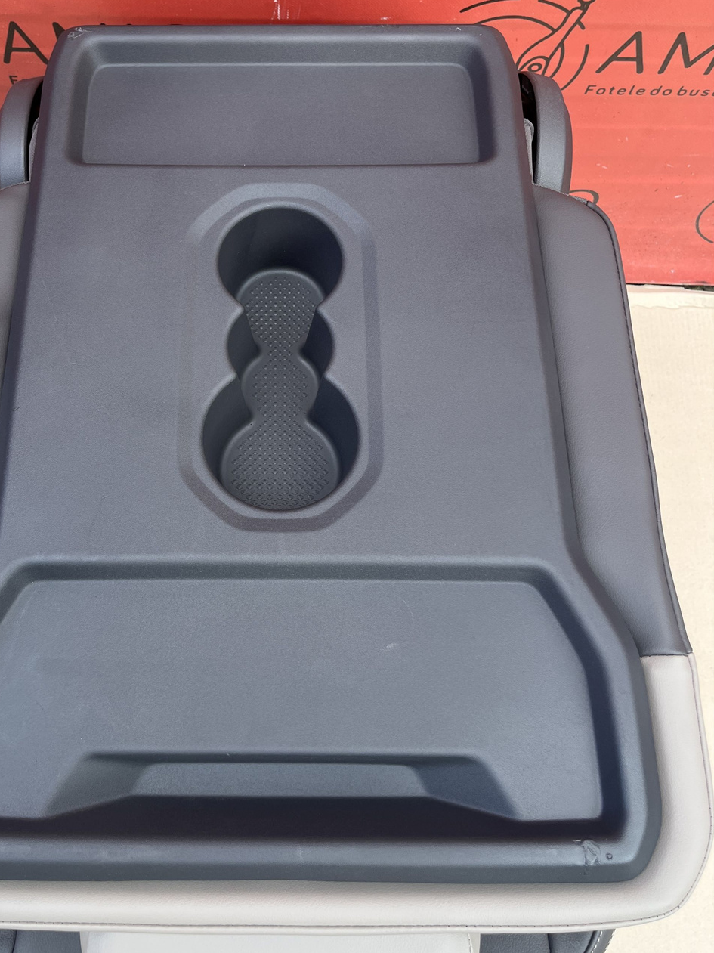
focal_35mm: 33
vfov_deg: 55.2
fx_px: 908
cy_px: 419
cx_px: 262
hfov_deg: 42.6
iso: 40
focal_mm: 5.1
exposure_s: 1/185
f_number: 1.6
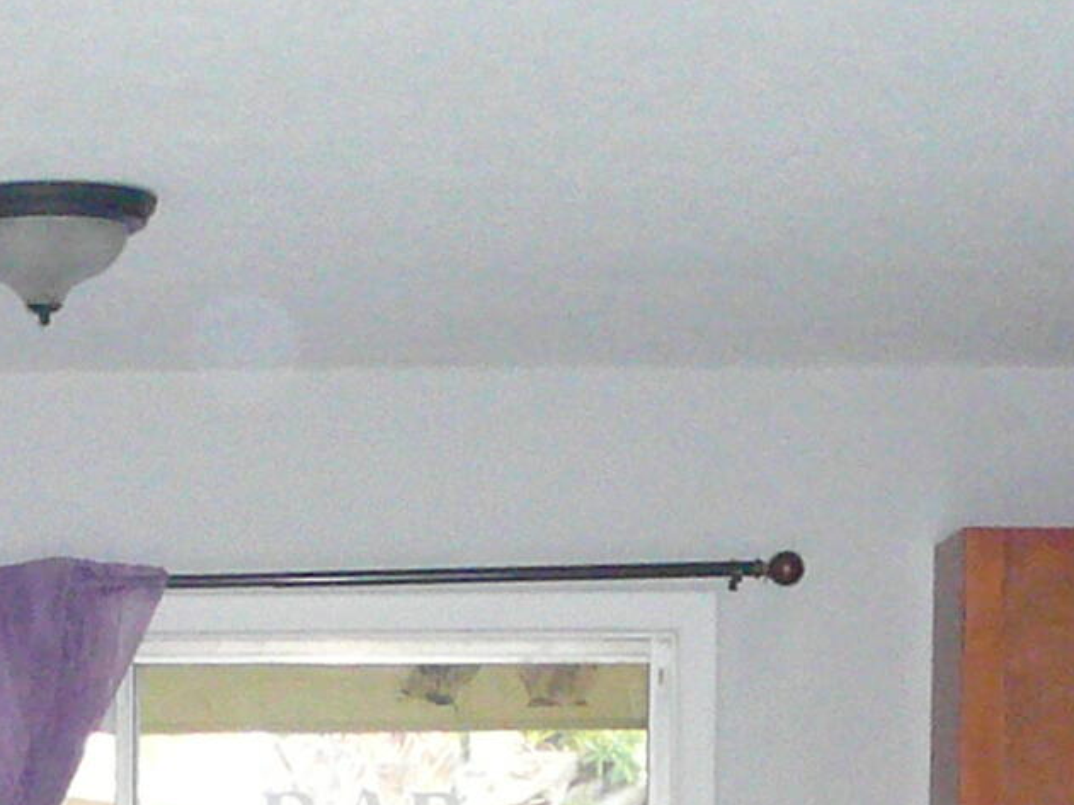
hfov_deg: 13.8
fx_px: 4405
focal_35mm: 142
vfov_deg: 9.7
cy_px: 1601
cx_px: 95
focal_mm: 5.2
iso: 400
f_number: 2.8
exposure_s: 1/30
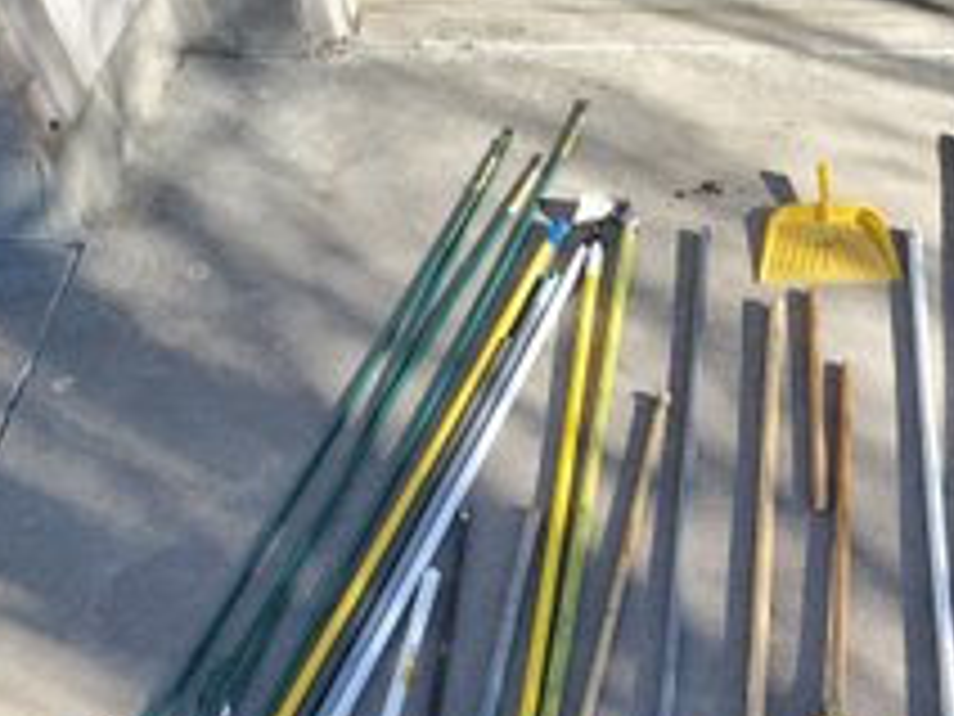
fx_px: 1157
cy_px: 570
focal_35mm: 42
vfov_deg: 33.4
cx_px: 745
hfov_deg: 43.0
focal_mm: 4.3
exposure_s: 1/286
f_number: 2.4
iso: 50
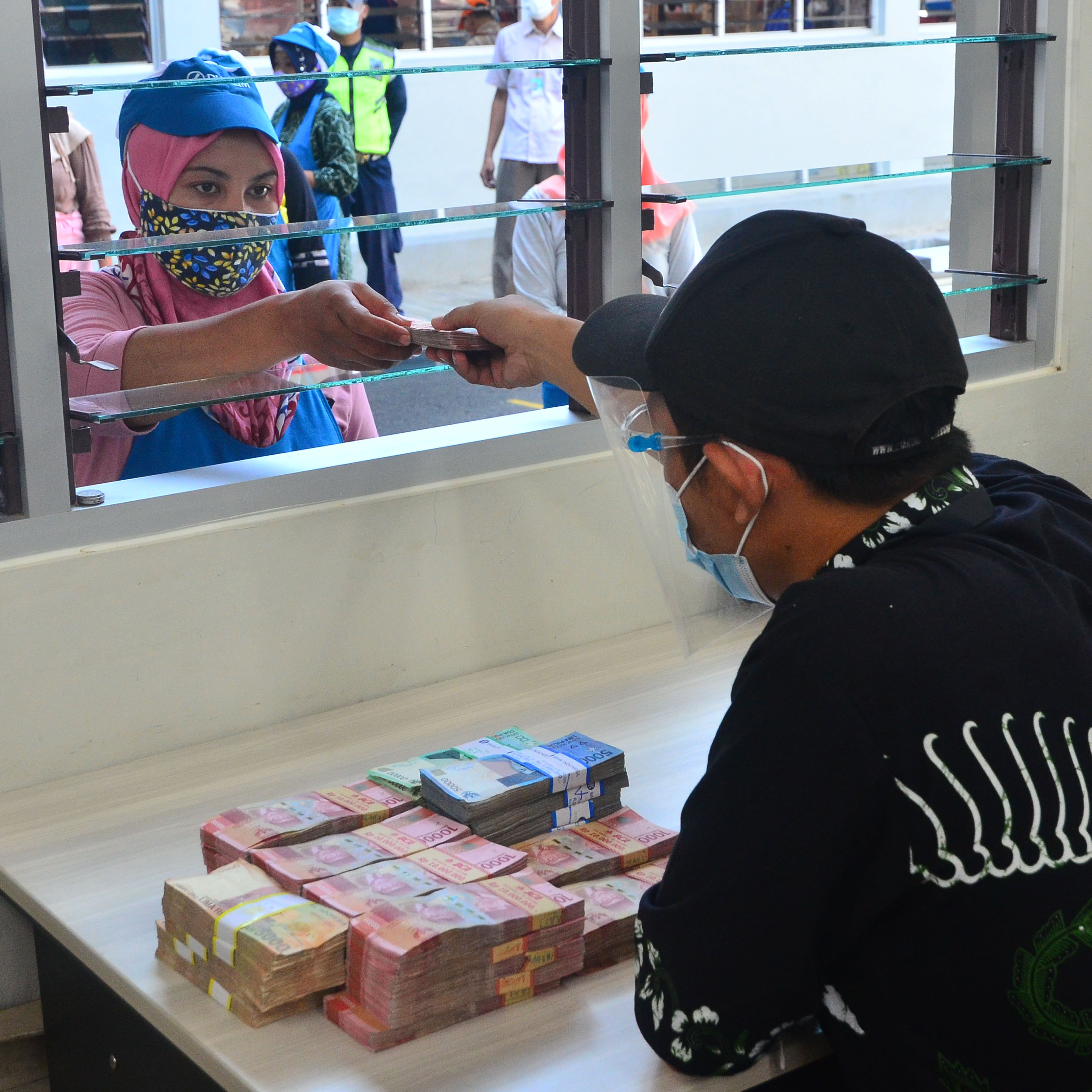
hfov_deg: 34.8
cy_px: 552
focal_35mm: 49
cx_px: 665
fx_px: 1736
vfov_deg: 34.9
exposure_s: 1/180
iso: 800
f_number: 6.7
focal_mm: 25
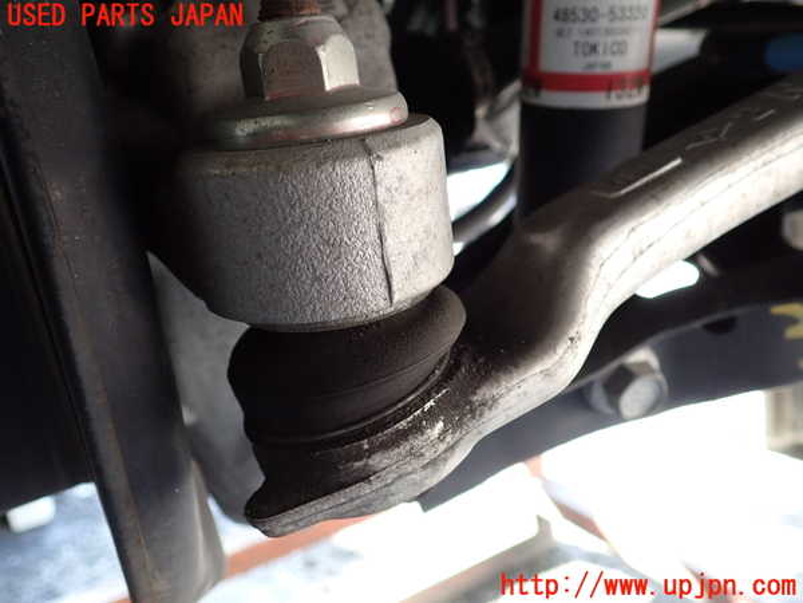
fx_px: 696
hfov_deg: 60.0
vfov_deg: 46.8
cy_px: 302
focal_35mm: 30
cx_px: 402
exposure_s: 1/60
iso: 200
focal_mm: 5.4
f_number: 2.3
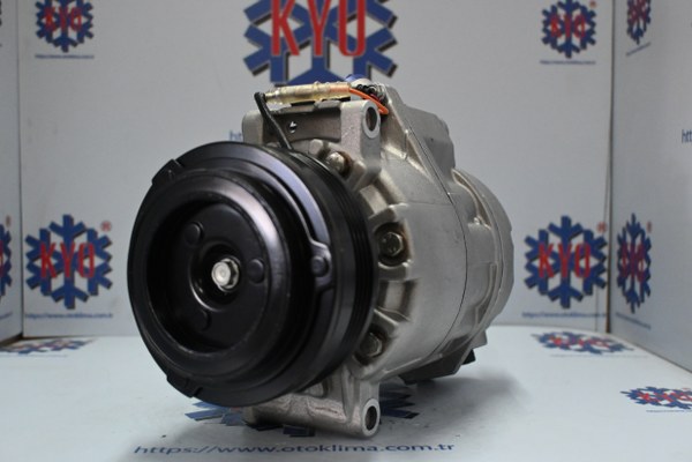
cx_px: 346
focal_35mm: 39
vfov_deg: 34.2
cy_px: 231
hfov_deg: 49.6
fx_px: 750
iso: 3200
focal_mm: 26
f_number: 4.5
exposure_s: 1/125
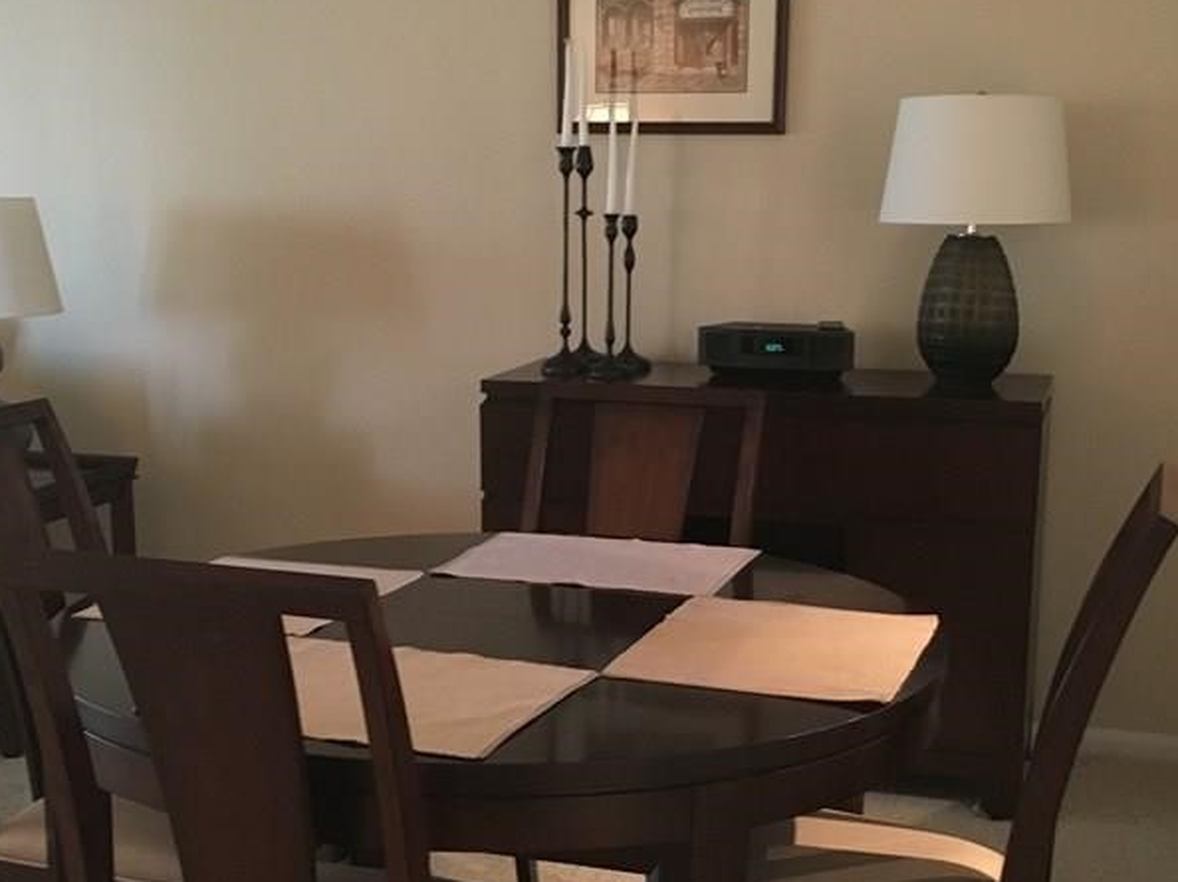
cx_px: 579
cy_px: 543
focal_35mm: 50
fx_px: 1701
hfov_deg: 38.2
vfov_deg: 29.0
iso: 400
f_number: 2.2
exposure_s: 1/15
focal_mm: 4.15
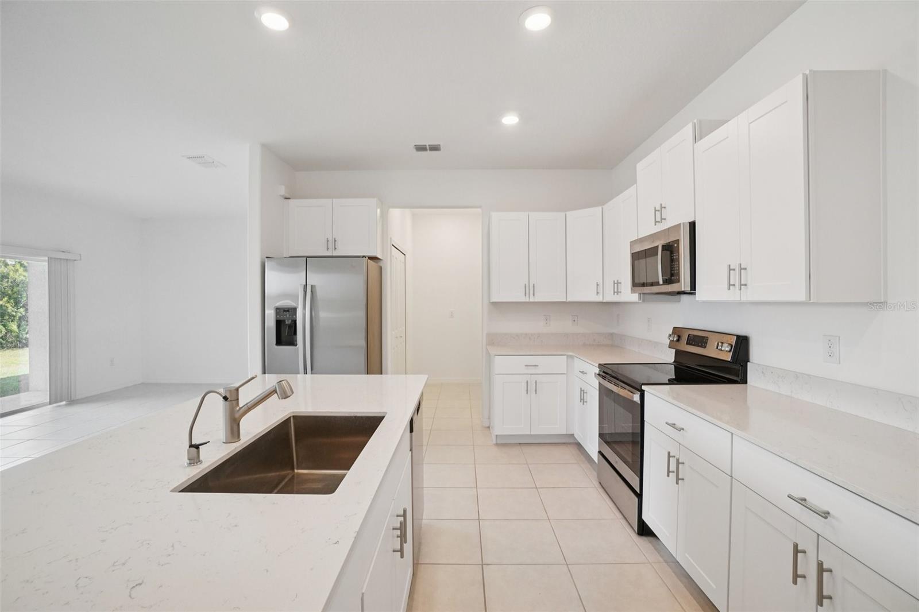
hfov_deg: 100.4
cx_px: 460
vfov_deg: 77.3
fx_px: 383
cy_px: 306
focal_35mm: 15
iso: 400
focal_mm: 10
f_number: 8
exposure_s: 1/30
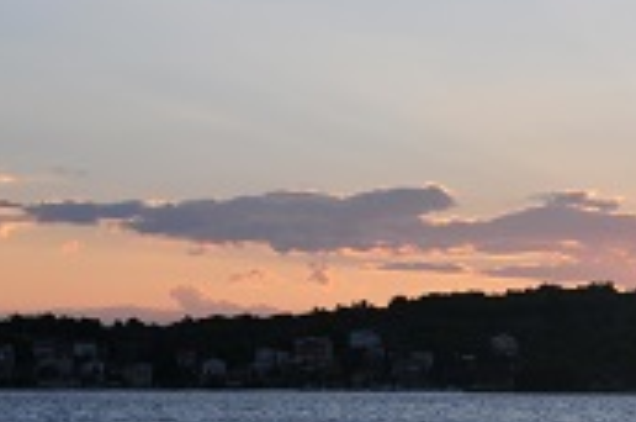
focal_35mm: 120
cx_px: 695
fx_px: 2109
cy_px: 265
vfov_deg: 11.4
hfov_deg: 16.6
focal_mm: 25
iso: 200
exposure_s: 1/800
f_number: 5
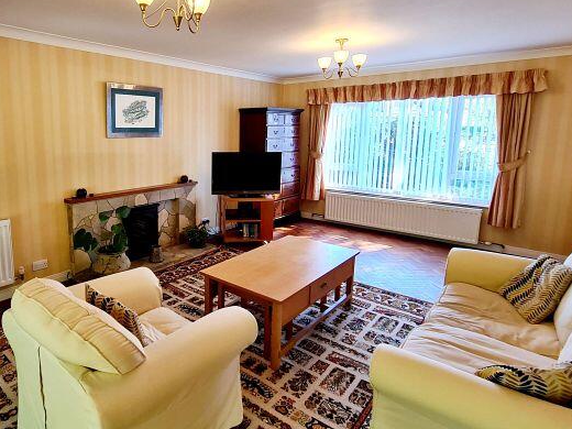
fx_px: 330
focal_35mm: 20
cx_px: 192
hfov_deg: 79.2
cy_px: 178
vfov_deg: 65.5
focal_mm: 2.2
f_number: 2.2
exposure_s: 1/50
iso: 100
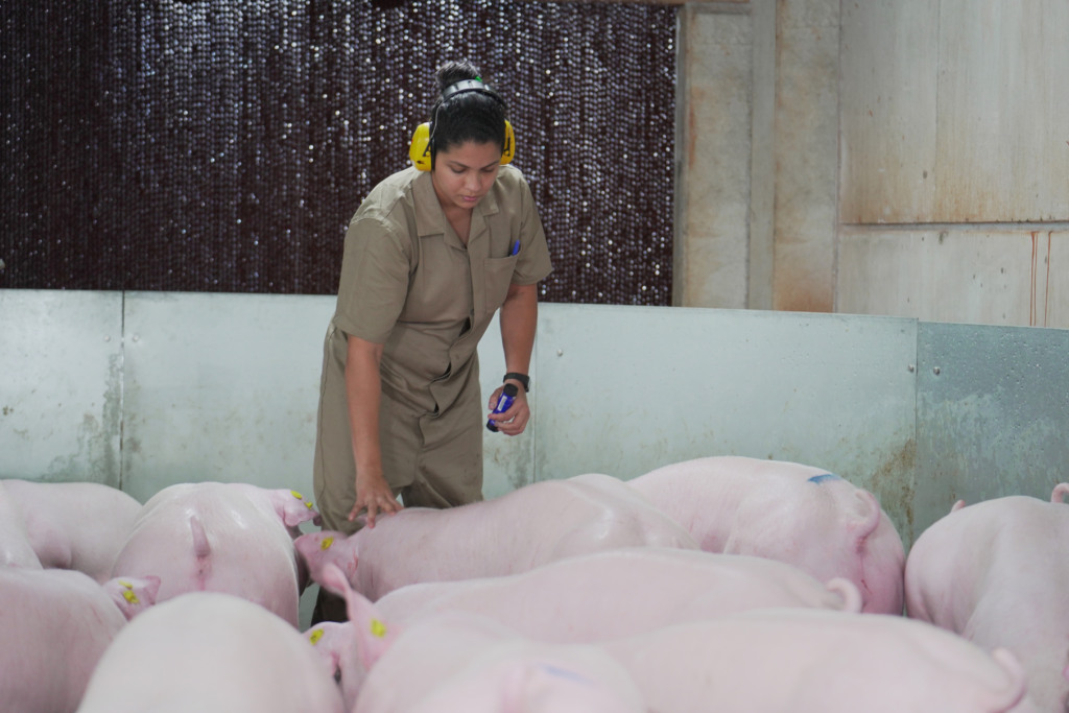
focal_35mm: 102
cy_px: 356
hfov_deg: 20.0
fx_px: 3029
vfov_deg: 13.4
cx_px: 534
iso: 2500
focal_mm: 102
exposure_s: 1/160
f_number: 2.8
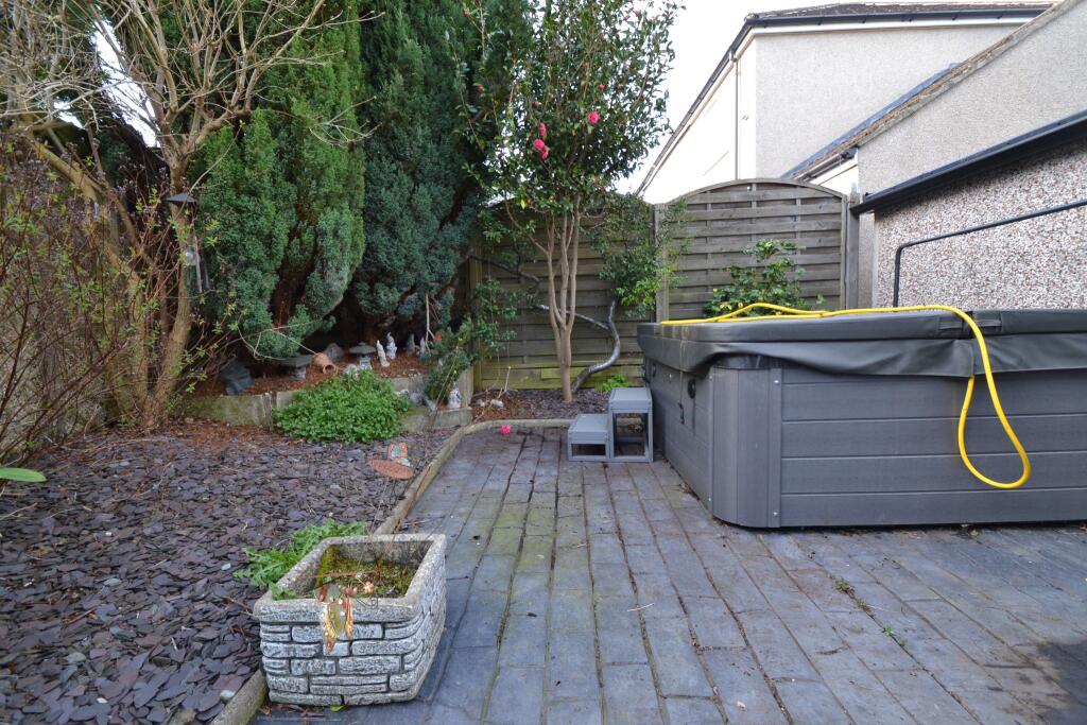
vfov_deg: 77.3
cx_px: 544
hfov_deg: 100.4
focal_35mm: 15
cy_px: 362
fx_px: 453
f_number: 5.6
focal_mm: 10
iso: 400
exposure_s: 1/125
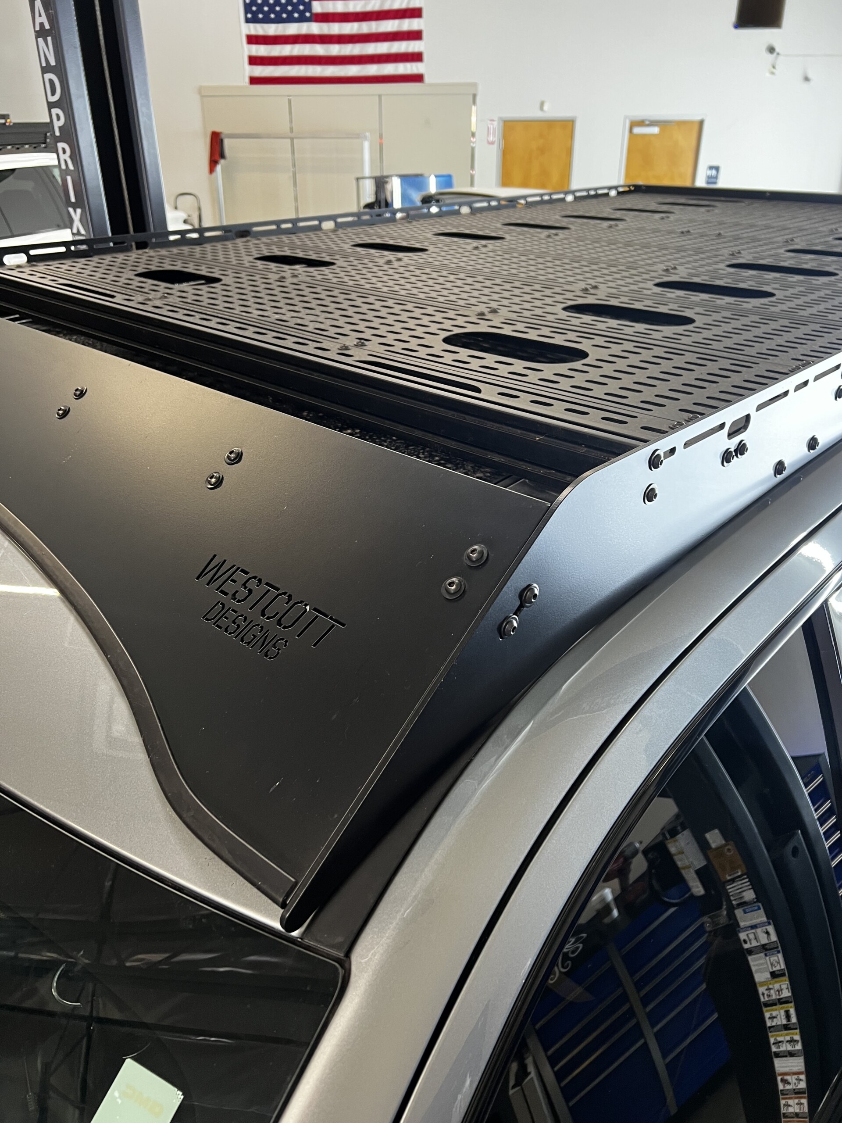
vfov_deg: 67.3
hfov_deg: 53.1
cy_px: 562
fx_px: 843
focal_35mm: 26
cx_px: 421
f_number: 1.5
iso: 160
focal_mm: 5.7
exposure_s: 1/60
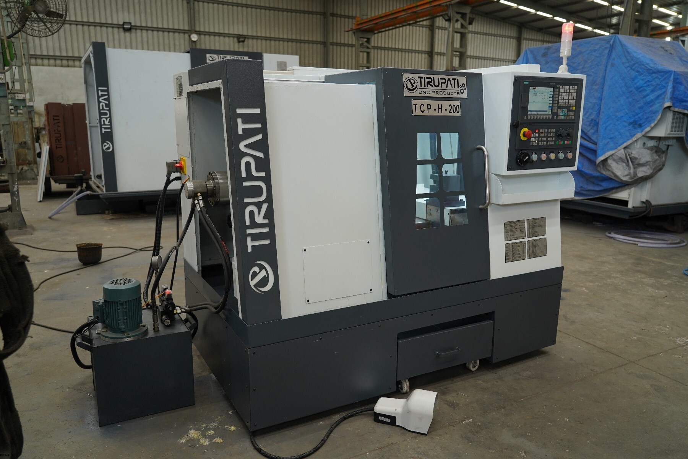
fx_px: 516
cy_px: 230
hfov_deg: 67.4
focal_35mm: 27
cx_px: 344
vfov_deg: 47.9
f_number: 4
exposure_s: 1/125
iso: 800
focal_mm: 27
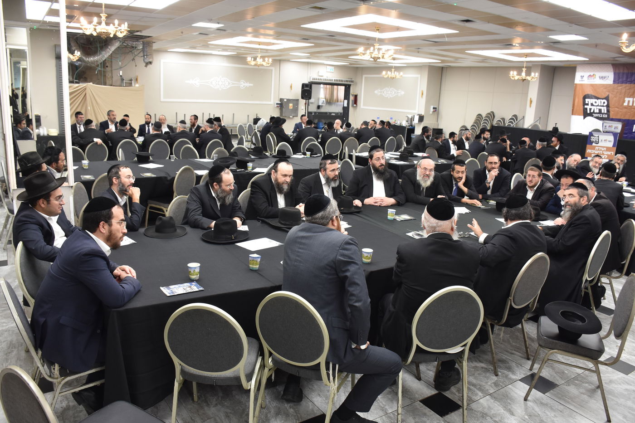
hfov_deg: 67.4
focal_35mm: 27
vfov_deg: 47.9
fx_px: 476
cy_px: 212
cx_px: 318
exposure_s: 1/80
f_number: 6.3
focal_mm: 18
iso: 1000
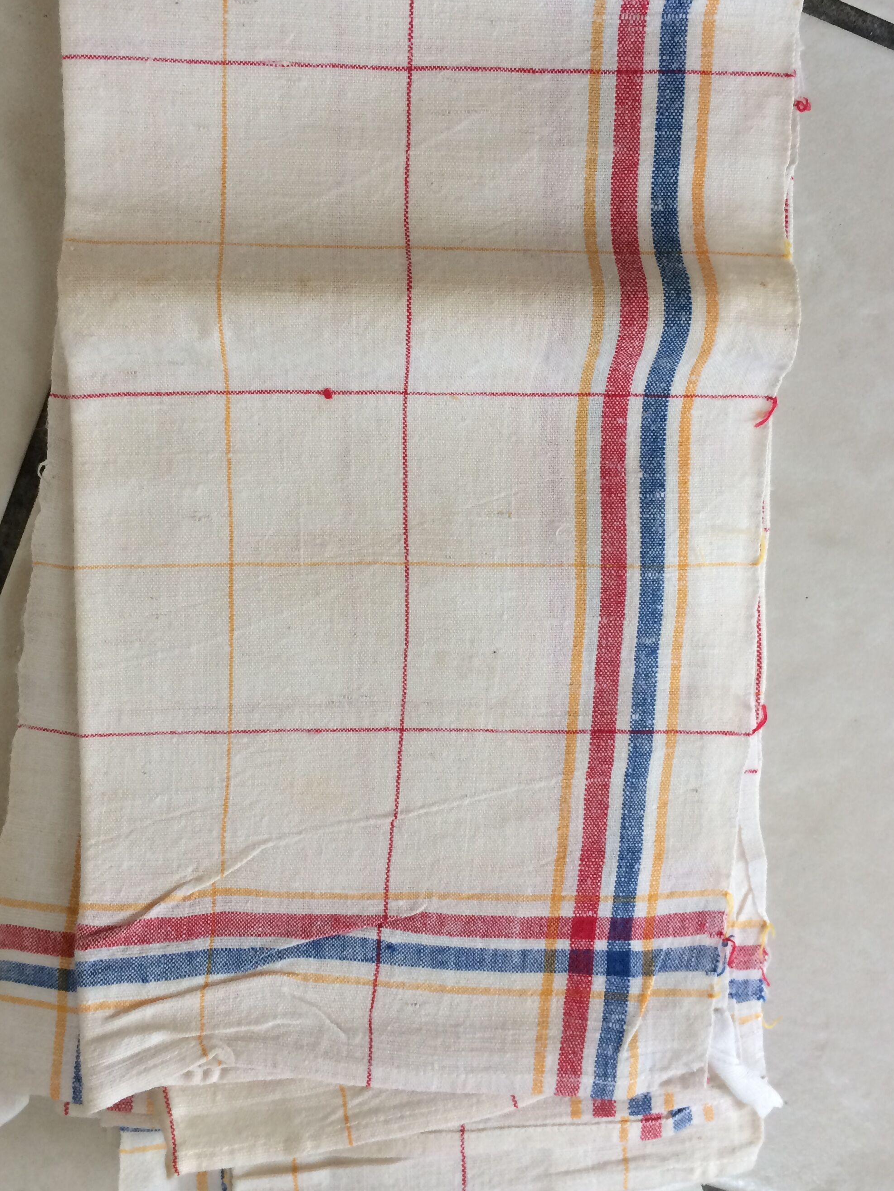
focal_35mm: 36
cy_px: 481
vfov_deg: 51.0
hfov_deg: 39.5
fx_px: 1240
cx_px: 373
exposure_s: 1/33
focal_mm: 4.15
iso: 40
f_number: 2.2
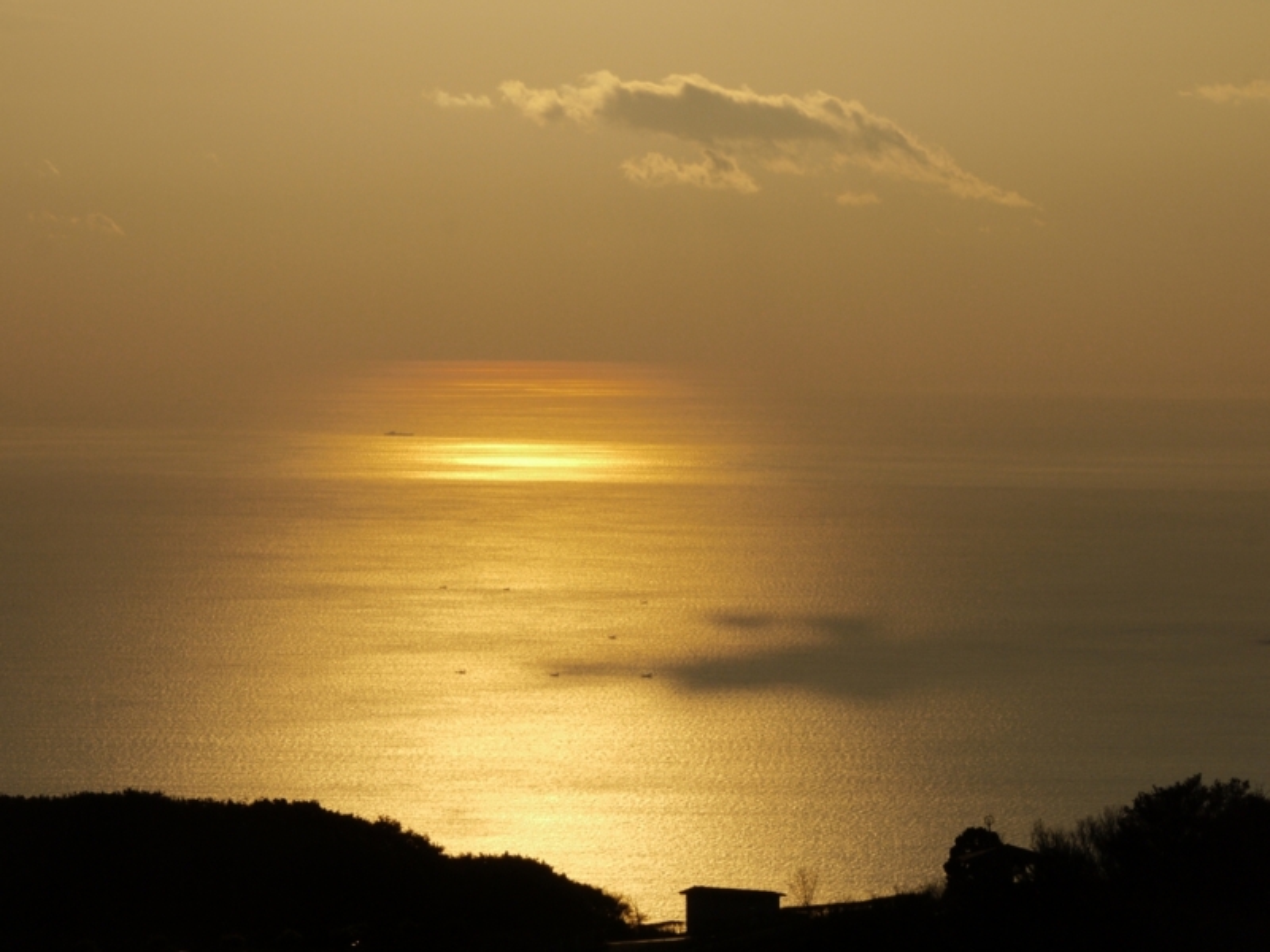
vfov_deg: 7.7
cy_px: 476
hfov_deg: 10.2
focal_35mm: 194
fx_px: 7118
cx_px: 635
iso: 200
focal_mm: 97
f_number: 22
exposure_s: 1/320
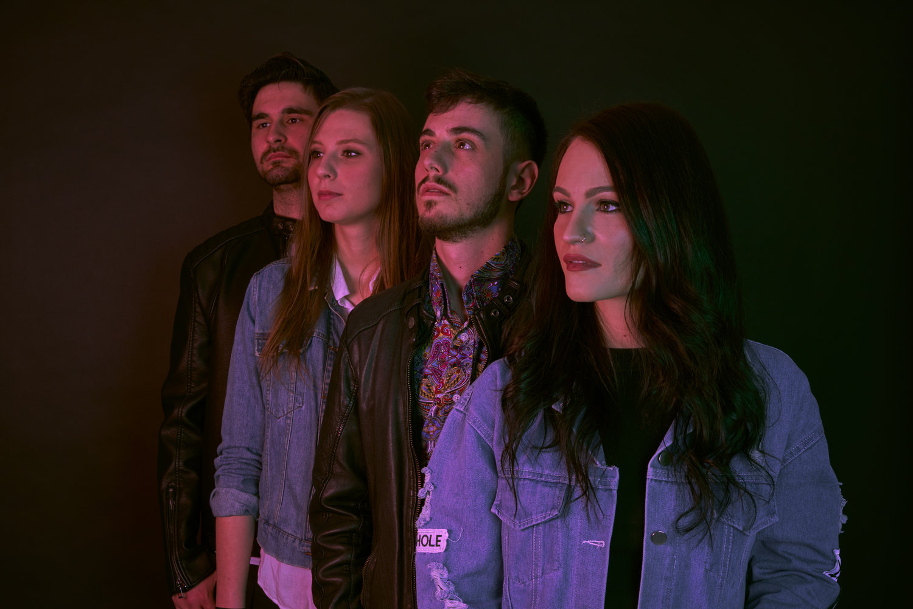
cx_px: 456
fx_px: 1268
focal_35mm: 50
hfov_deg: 39.6
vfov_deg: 27.0
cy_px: 304
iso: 100
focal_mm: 50
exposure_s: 1/125
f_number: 13
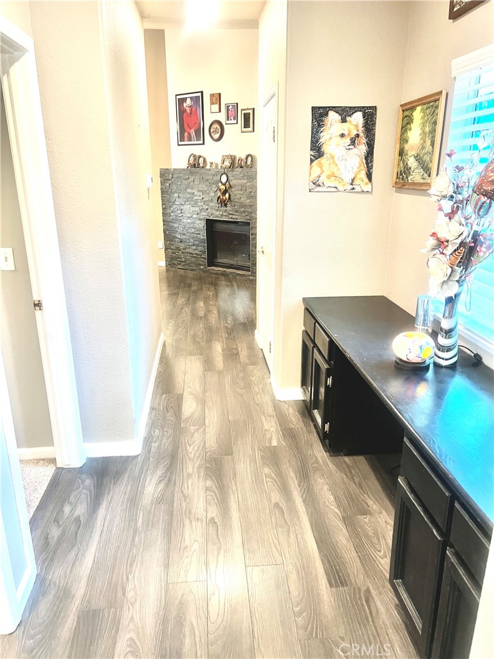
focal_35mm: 26
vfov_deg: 67.3
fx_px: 495
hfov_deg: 53.1
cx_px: 247
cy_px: 330
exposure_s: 1/60
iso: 250
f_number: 1.5
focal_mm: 5.7
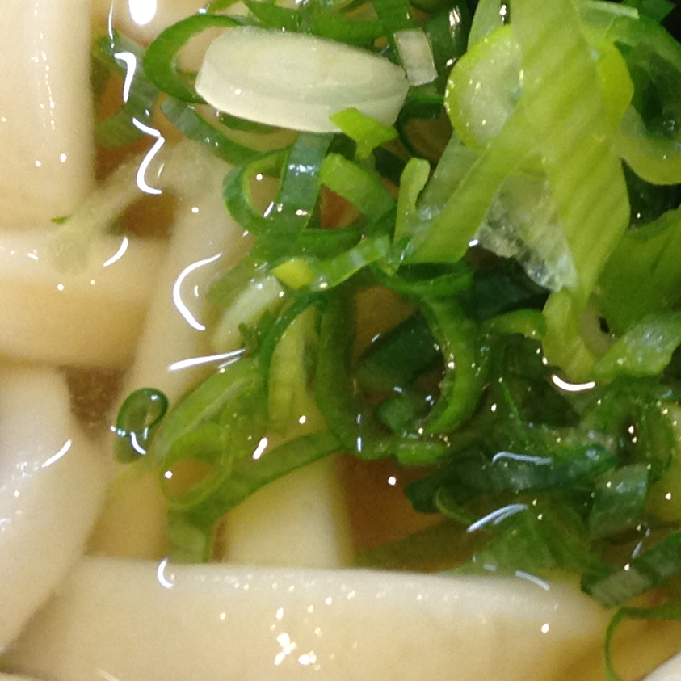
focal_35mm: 113
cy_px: 210
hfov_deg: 14.9
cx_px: 821
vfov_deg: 15.4
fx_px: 2515
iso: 125
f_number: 2.4
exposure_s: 1/20
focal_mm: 4.13
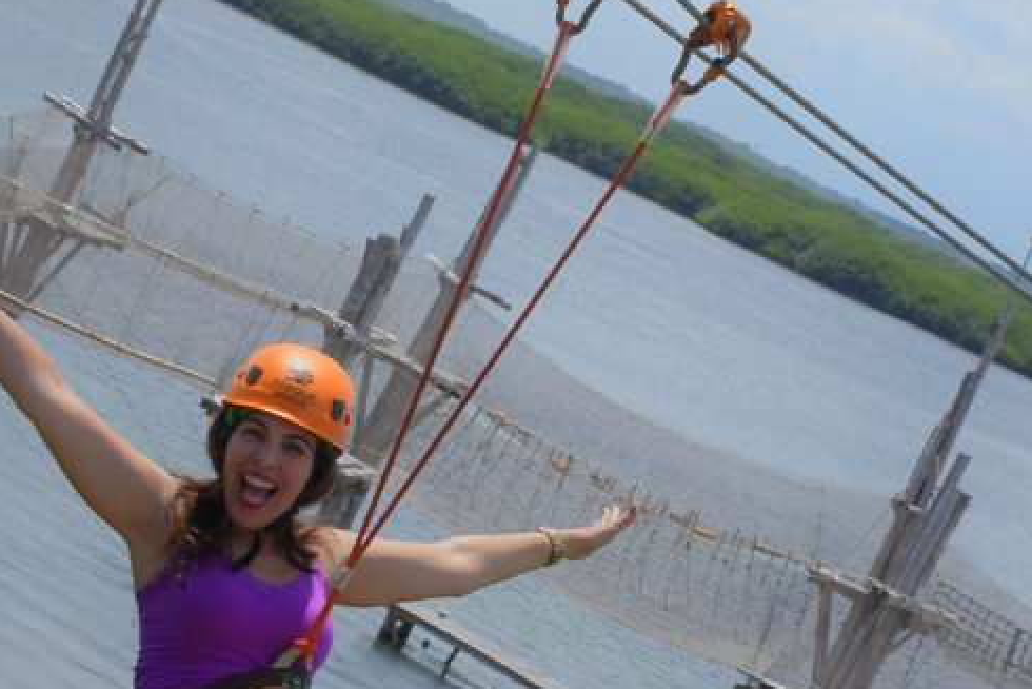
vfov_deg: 8.4
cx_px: 232
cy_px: 437
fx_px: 4674
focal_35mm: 163
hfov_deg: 12.6
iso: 320
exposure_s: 1/400
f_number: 14
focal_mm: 52
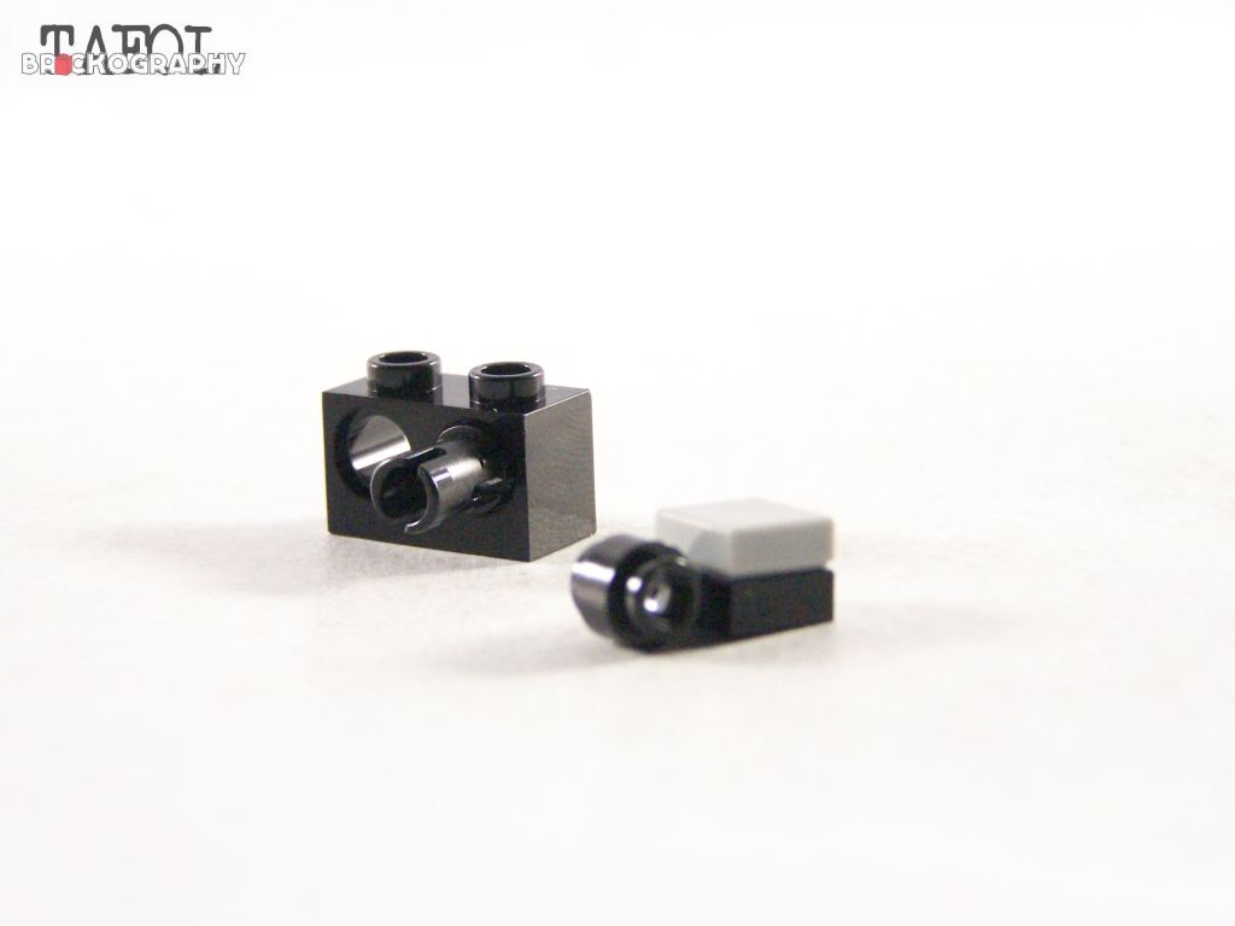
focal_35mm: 117
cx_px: 618
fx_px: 4174
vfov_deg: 12.7
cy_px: 463
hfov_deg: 16.8
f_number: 3.2
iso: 400
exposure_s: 1/60
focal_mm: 19.4
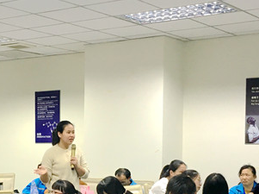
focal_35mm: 82
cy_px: 164
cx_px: 39
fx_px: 613
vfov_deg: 17.7
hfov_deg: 23.4
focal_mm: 4.15
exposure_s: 1/33
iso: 80
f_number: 2.2
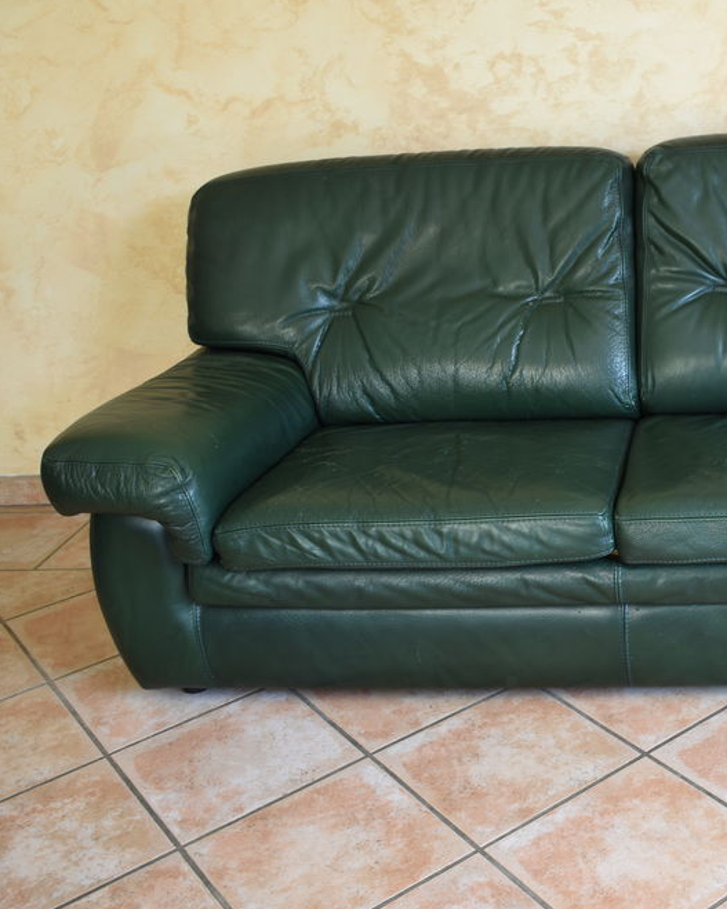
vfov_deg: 39.5
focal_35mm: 47
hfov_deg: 30.7
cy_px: 452
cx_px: 647
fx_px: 1264
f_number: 3.5
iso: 100
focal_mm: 22
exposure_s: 1/13
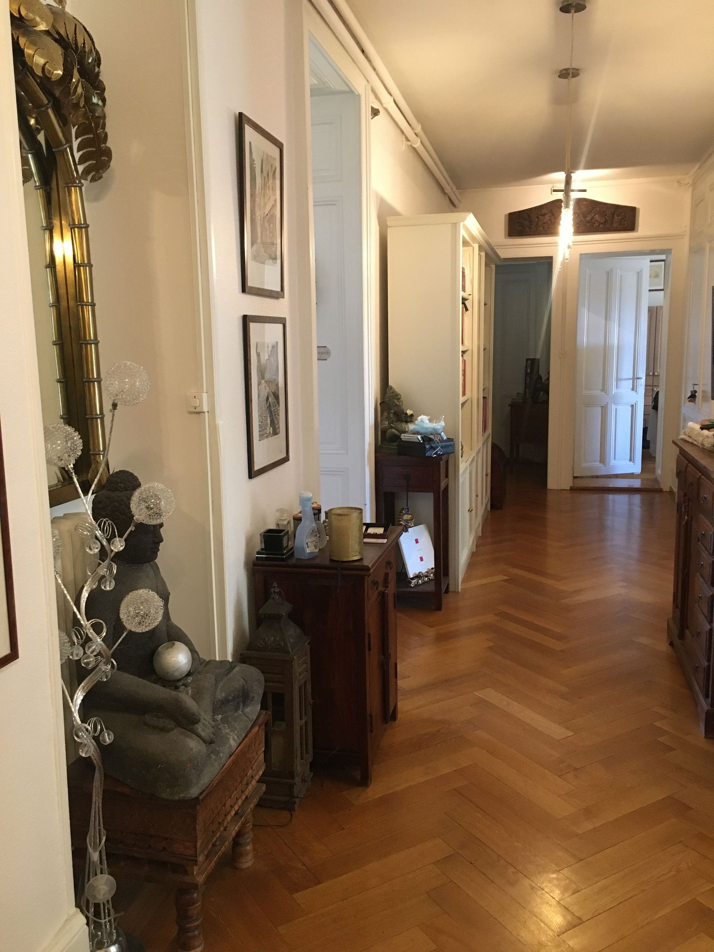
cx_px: 357
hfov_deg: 48.2
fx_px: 797
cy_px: 476
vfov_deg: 61.7
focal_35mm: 29
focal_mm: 4.15
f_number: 2.2
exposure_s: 1/25
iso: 200
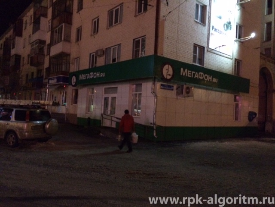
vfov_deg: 48.2
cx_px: 138
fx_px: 230
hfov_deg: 61.7
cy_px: 104
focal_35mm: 29
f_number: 2.2
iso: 1000
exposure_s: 1/15
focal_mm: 4.15
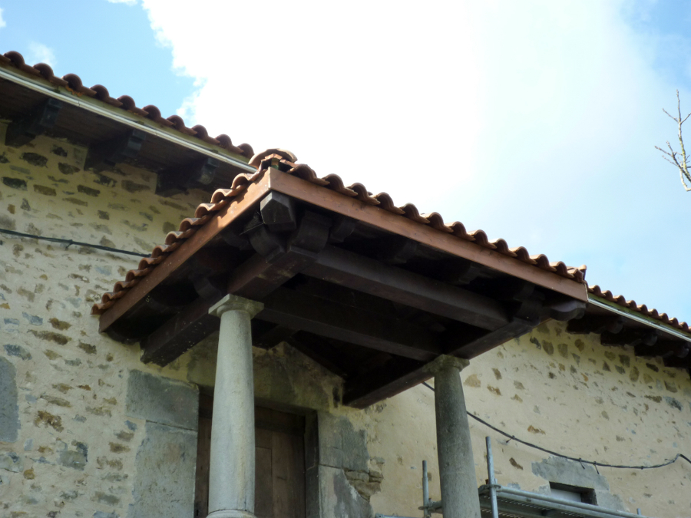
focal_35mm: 47
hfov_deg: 40.4
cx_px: 346
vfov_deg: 30.9
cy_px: 259
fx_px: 938
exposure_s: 1/200
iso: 125
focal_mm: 8.3
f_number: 4.3
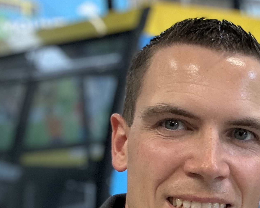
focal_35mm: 71
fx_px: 546
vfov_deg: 21.5
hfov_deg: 24.5
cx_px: 303
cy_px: 136
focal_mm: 2.69
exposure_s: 1/60
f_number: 1.9
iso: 250
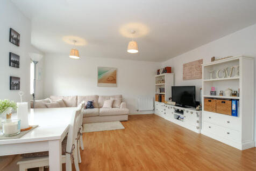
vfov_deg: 77.3
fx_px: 107
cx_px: 128
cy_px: 86
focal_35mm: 15
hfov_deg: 100.4
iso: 400
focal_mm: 10
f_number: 10
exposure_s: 1/13
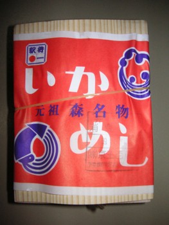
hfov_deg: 38.7
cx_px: 84
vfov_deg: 50.1
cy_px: 112
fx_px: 241
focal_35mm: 37
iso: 160
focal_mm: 6.1
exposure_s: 1/45
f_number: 6.7
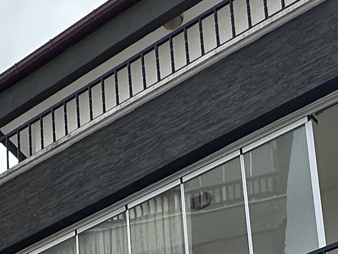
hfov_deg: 22.2
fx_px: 830
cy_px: 636
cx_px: 4
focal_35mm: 85
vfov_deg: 12.7
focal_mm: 2.22
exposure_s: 1/1082
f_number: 2.2
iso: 50
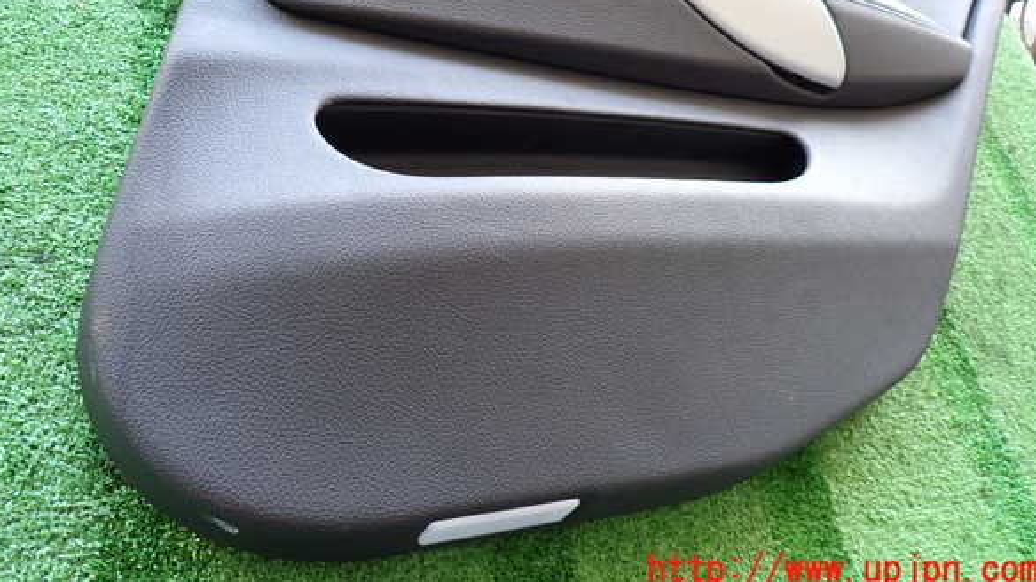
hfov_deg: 67.9
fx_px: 769
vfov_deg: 40.9
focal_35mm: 28
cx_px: 516
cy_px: 193
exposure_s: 1/40
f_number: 2
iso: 200
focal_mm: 4.5
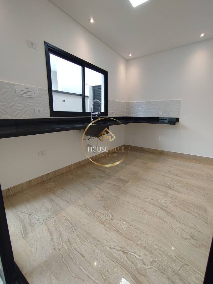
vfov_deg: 98.2
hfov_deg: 81.7
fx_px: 123
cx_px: 106
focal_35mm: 15
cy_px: 142
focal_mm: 1.65
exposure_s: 1/60
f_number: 2.2
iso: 80
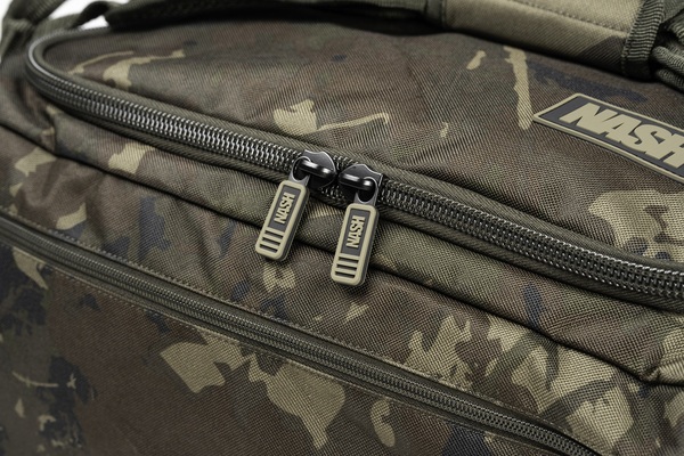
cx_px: 342
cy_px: 228
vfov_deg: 16.1
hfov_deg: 23.9
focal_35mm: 85
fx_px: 1615
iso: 200
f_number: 8
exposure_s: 1/250
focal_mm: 85
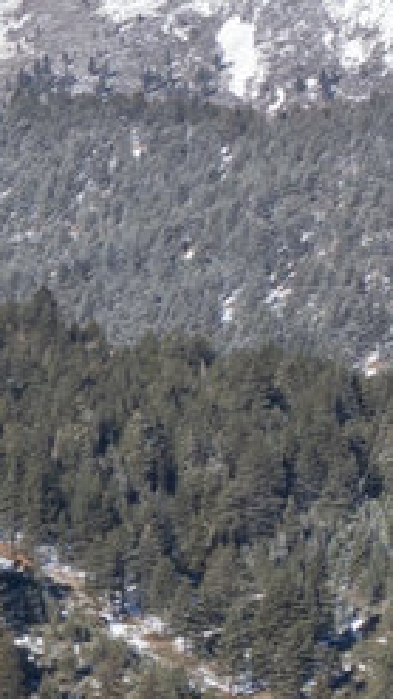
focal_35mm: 217
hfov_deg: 4.7
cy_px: 521
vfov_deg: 9.9
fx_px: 4019
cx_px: -1556
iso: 200
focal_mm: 10.26
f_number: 6.3
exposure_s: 1/400
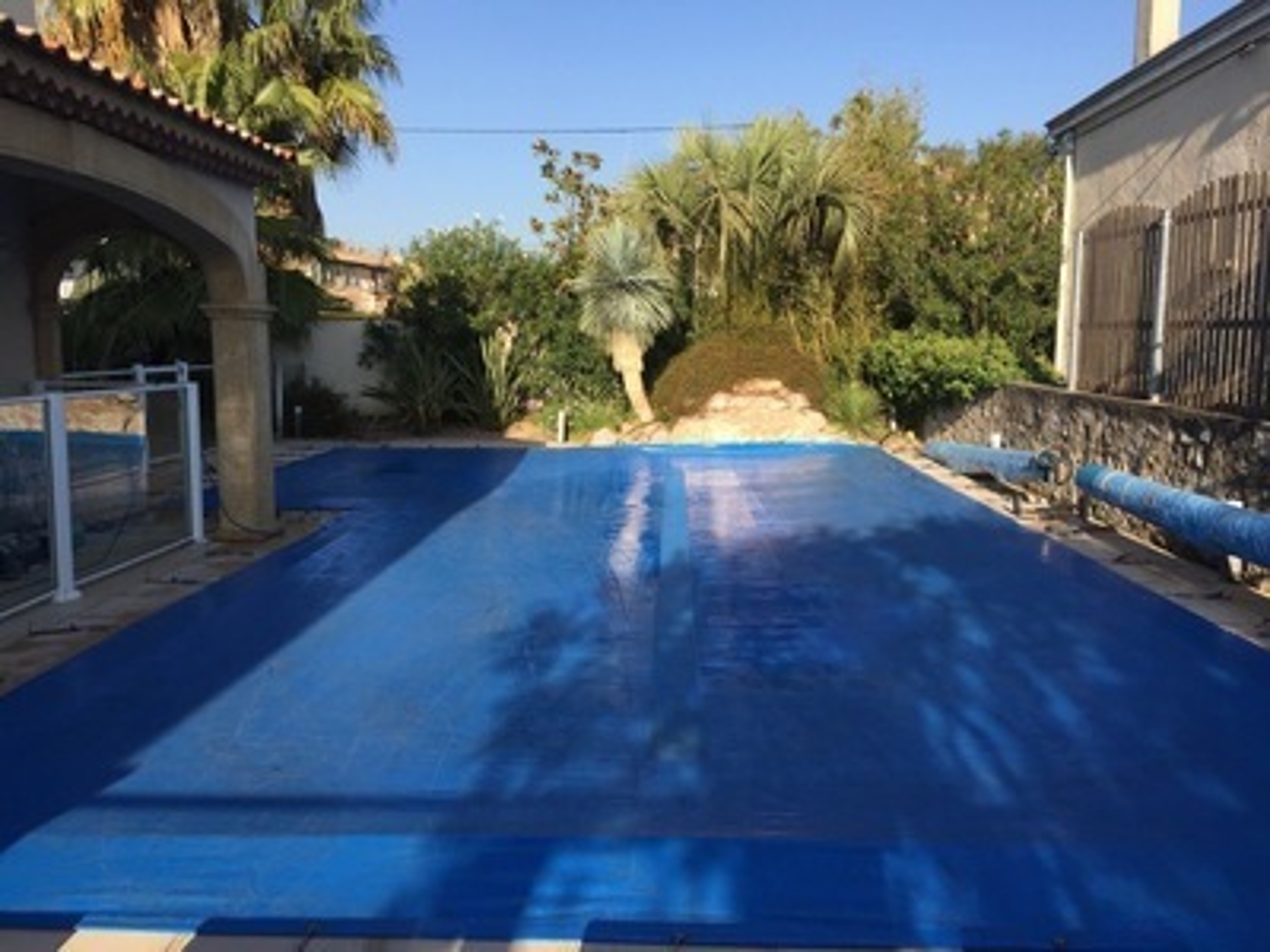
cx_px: 635
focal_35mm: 29
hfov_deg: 61.7
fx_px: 1064
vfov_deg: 48.2
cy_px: 476
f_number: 2.2
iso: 32
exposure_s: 1/1236
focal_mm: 4.15
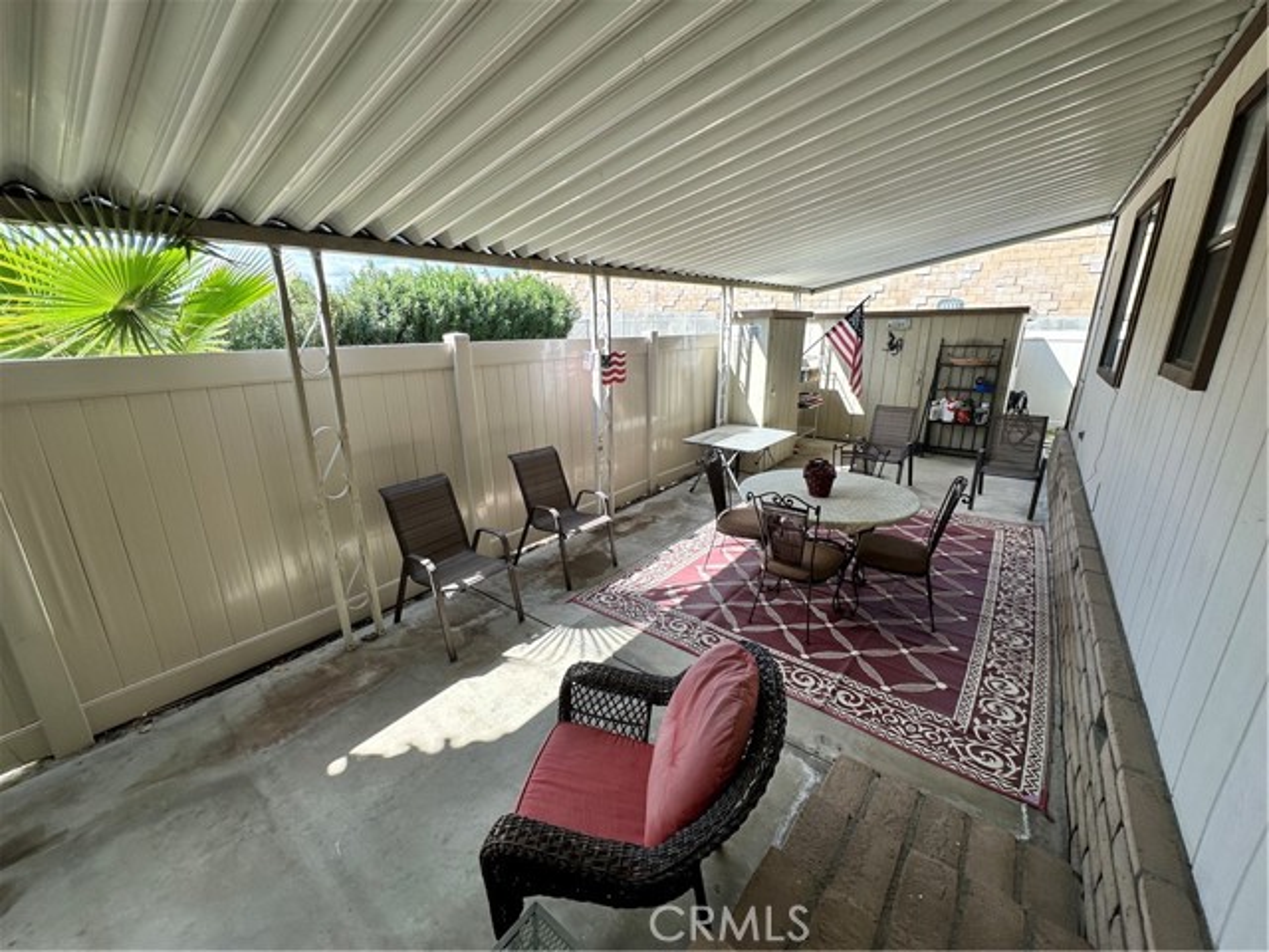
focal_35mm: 14
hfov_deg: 102.1
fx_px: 513
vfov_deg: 85.7
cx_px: 634
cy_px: 476
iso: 40
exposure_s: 1/342
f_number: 2.2
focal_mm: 2.22
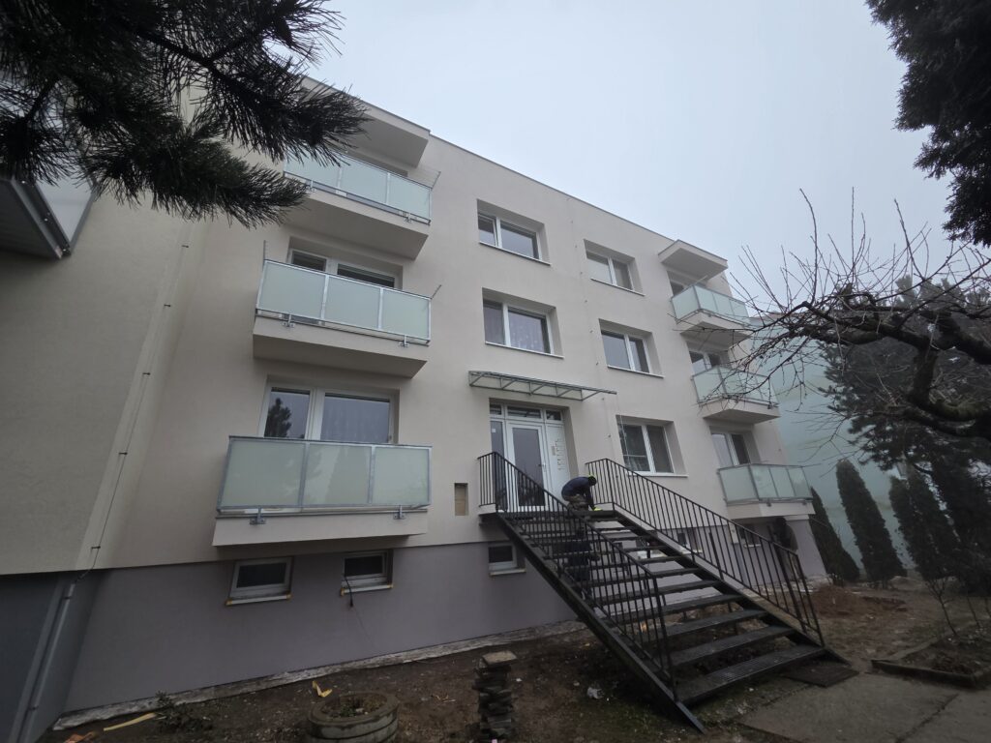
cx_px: 496
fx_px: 372
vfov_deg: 89.9
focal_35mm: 13
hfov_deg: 106.2
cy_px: 372
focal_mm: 2.2
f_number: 2.2
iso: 50
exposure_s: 1/407
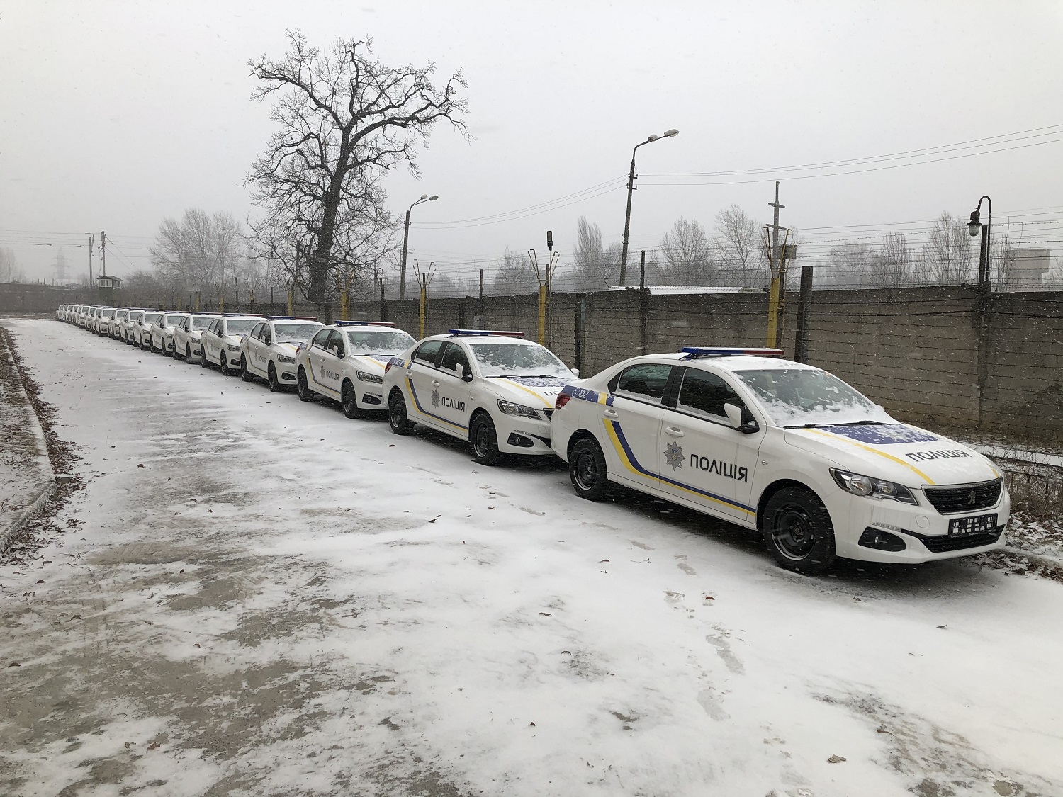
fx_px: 860
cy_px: 398
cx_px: 532
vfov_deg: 49.7
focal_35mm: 28
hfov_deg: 63.4
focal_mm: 4
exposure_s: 1/276
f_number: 1.8
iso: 20
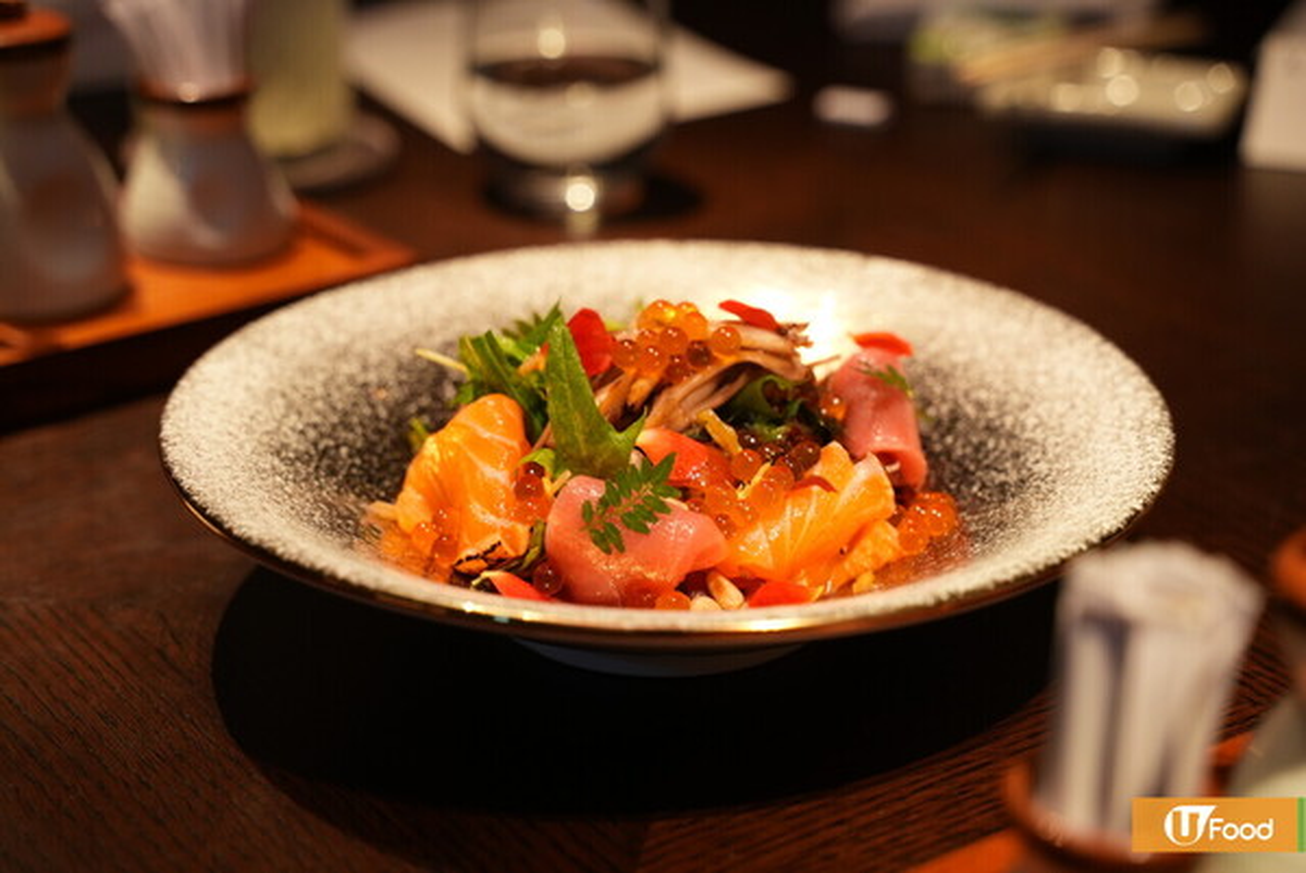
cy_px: 436
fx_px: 2505
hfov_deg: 29.2
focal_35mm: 69
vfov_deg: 19.8
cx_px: 653
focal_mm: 69
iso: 1600
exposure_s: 1/30
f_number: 4
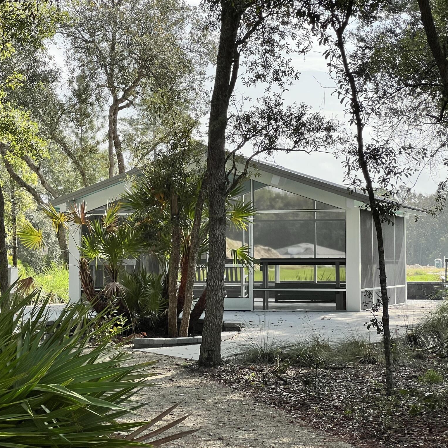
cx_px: 155
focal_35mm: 91
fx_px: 1332
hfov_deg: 19.0
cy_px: 224
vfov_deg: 19.1
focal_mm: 9
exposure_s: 1/769
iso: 32
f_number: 2.8
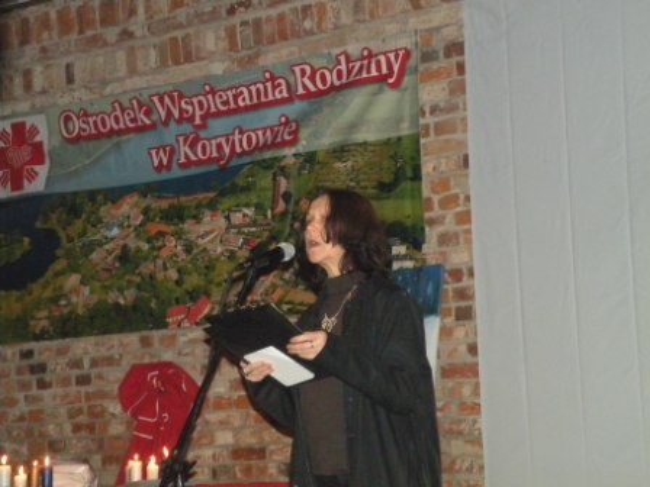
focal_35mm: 101
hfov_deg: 19.4
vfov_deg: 14.6
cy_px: 244
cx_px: 325
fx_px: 1897
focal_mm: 17.9
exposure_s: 1/60
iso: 800
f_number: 4
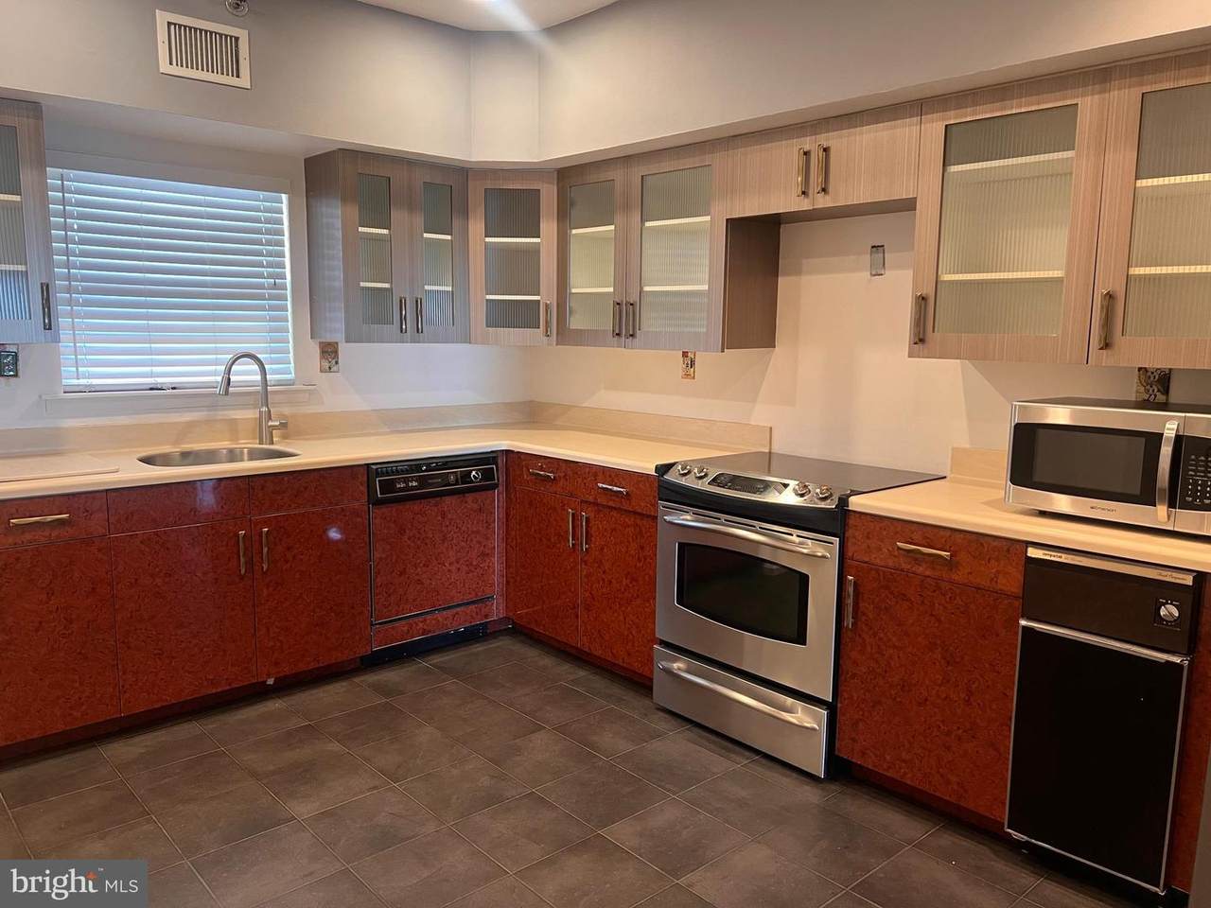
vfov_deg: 53.1
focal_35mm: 26
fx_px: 910
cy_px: 454
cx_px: 606
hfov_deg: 67.3
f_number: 1.5
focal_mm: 5.7
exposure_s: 1/60
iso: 200
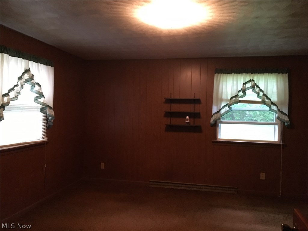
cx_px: 154
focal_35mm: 29
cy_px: 116
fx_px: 258
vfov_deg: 48.2
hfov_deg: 61.7
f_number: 2.2
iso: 320
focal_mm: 4.15
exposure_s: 1/15
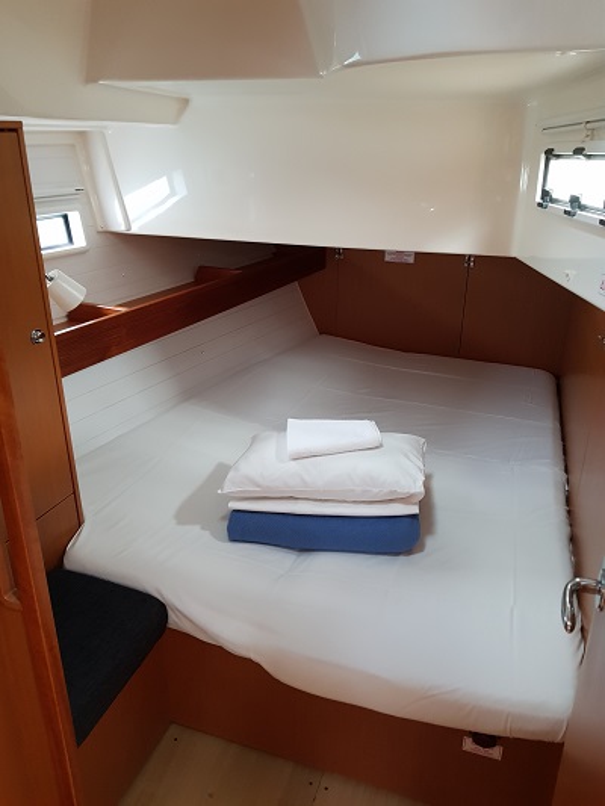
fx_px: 606
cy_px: 403
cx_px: 302
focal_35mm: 26
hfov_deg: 53.1
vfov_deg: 67.3
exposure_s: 1/12
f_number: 1.7
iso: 200
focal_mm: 4.2
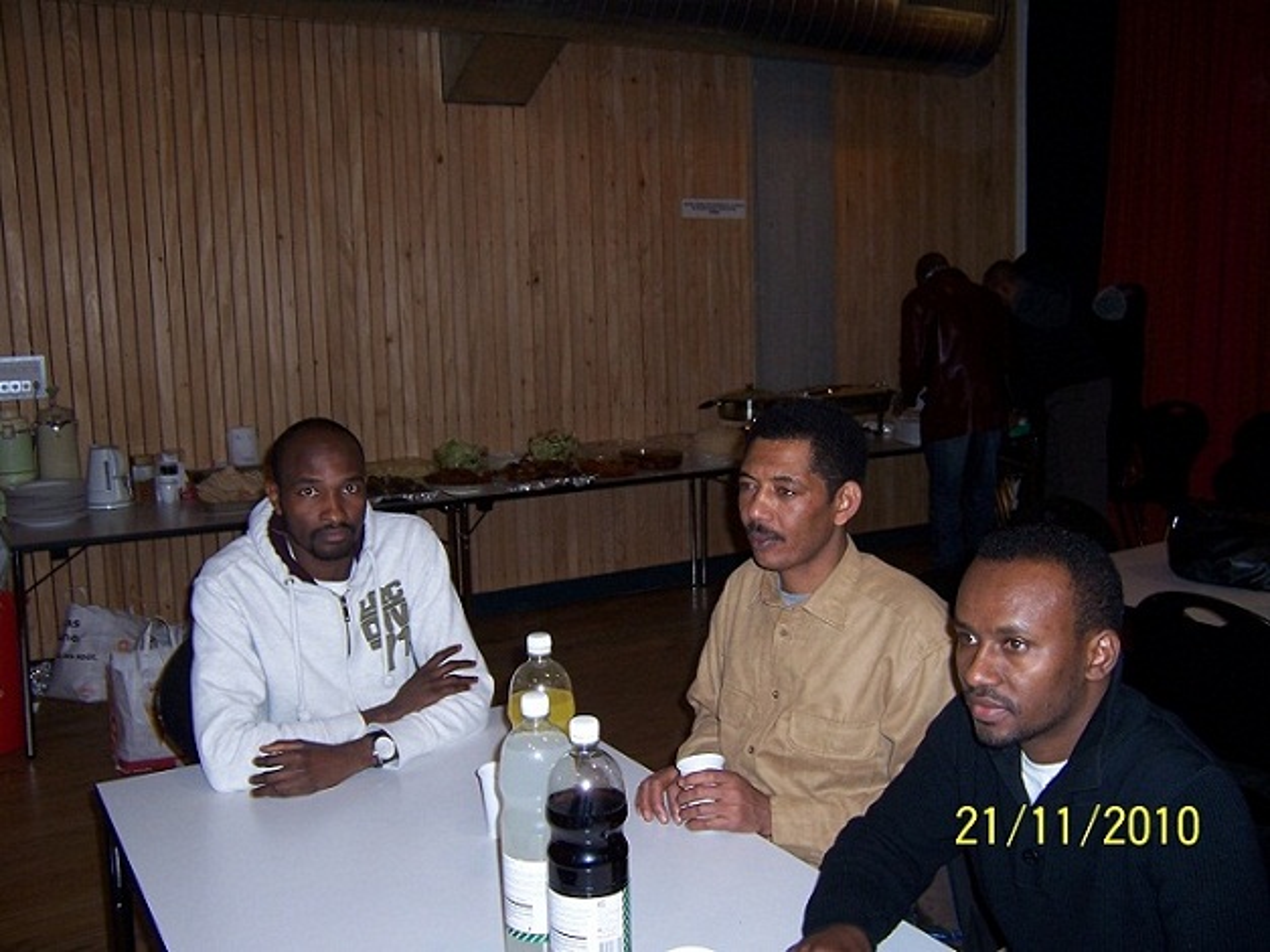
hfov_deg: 55.4
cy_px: 476
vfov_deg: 42.9
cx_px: 635
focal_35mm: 33
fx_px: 1210
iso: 80
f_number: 2.8
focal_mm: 5.5
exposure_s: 1/60
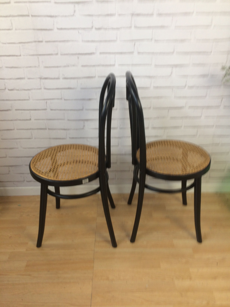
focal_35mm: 29
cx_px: 115
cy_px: 154
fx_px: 257
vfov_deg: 61.7
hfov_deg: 48.2
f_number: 2.2
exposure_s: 1/33
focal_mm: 4.15
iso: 50
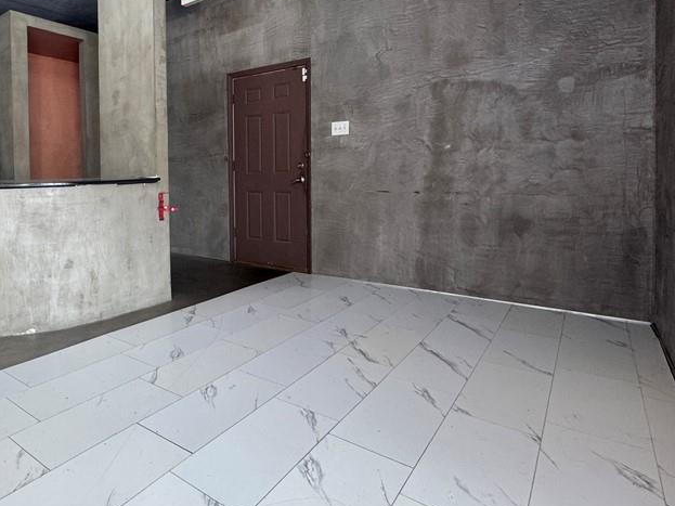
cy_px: 183
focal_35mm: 23
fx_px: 448
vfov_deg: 58.0
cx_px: 224
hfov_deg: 71.7
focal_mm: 2.22
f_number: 2.2
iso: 160
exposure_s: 1/60
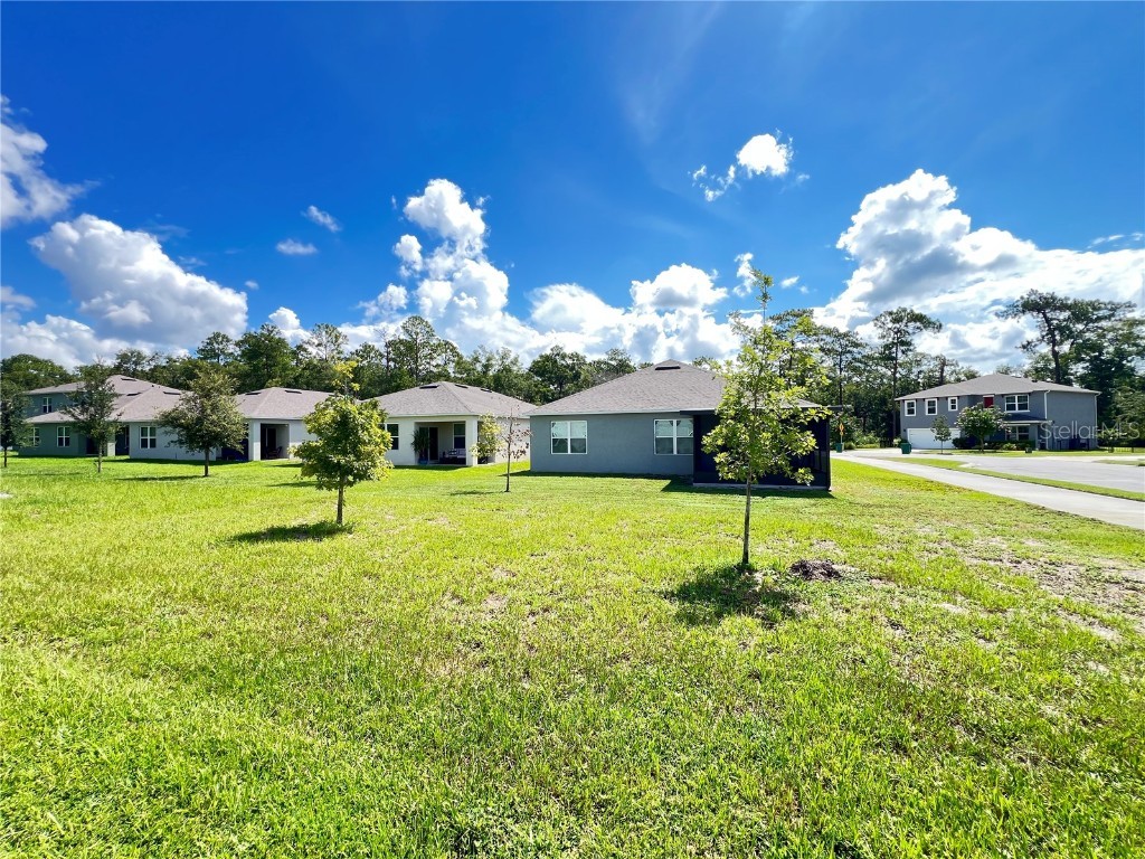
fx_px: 430
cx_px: 572
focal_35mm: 13
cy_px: 430
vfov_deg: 89.9
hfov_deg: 106.2
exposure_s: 1/372
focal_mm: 1.57
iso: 32
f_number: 1.8
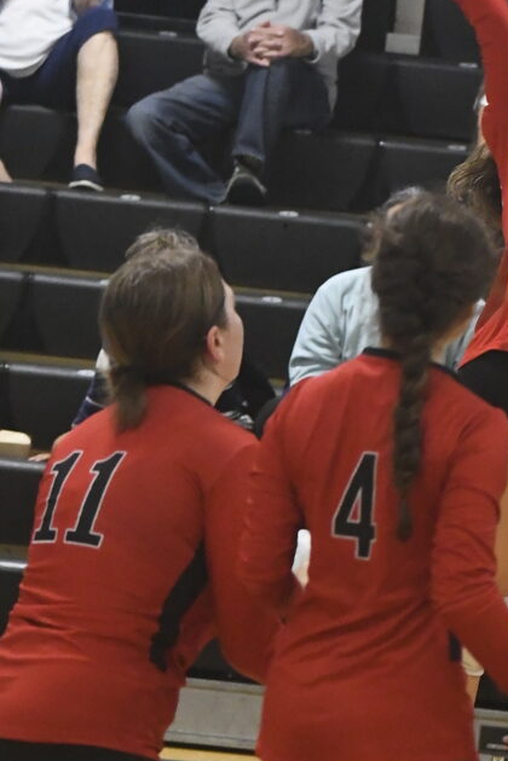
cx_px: 508
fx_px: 7556
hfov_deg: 3.8
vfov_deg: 5.8
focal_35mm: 357
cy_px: 197
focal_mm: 100
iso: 8000
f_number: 4.8
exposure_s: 1/320
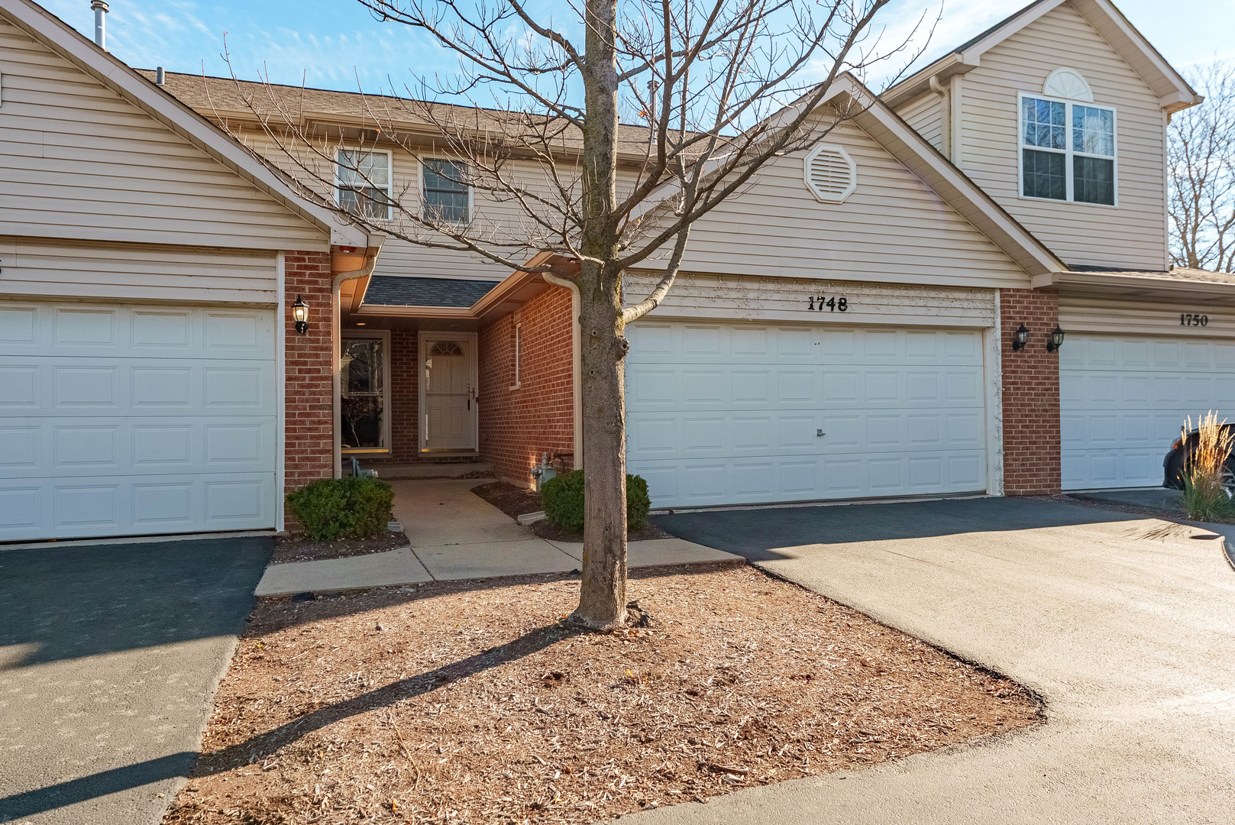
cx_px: 618
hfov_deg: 76.6
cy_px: 412
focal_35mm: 23
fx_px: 783
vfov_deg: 55.6
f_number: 7.1
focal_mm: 22.8
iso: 200
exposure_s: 1/8000
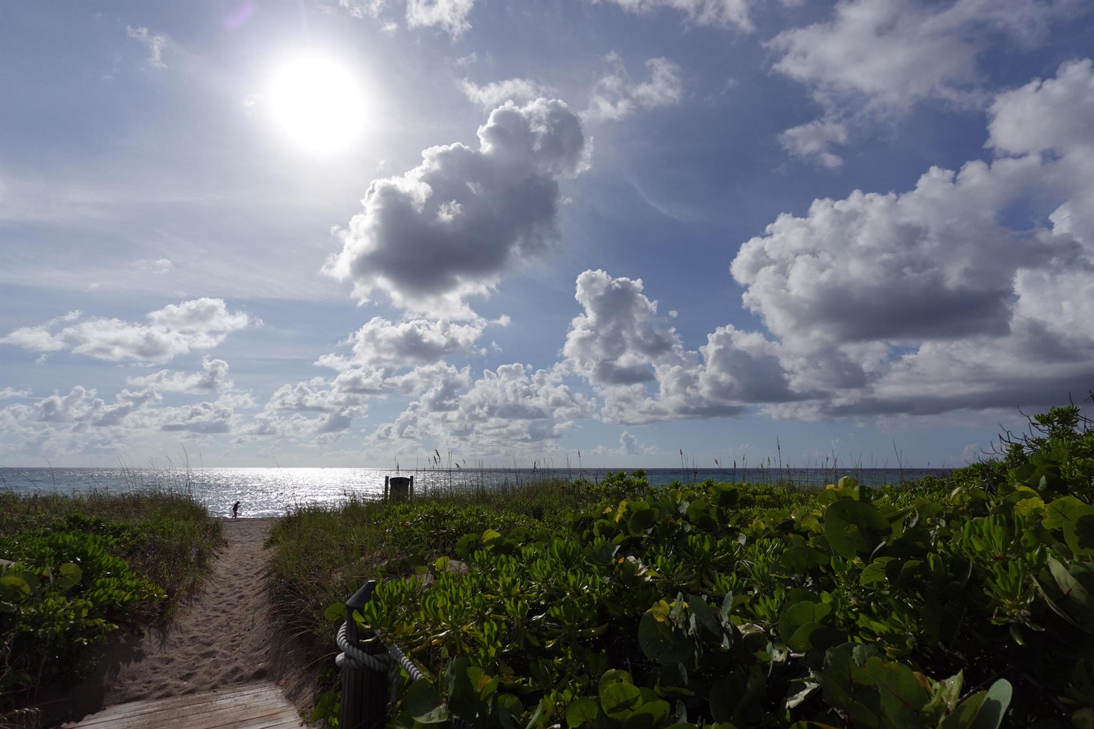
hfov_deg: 90.0
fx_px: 547
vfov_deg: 67.4
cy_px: 364
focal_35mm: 18
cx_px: 547
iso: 125
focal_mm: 6.9
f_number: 1.8
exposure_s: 1/2500
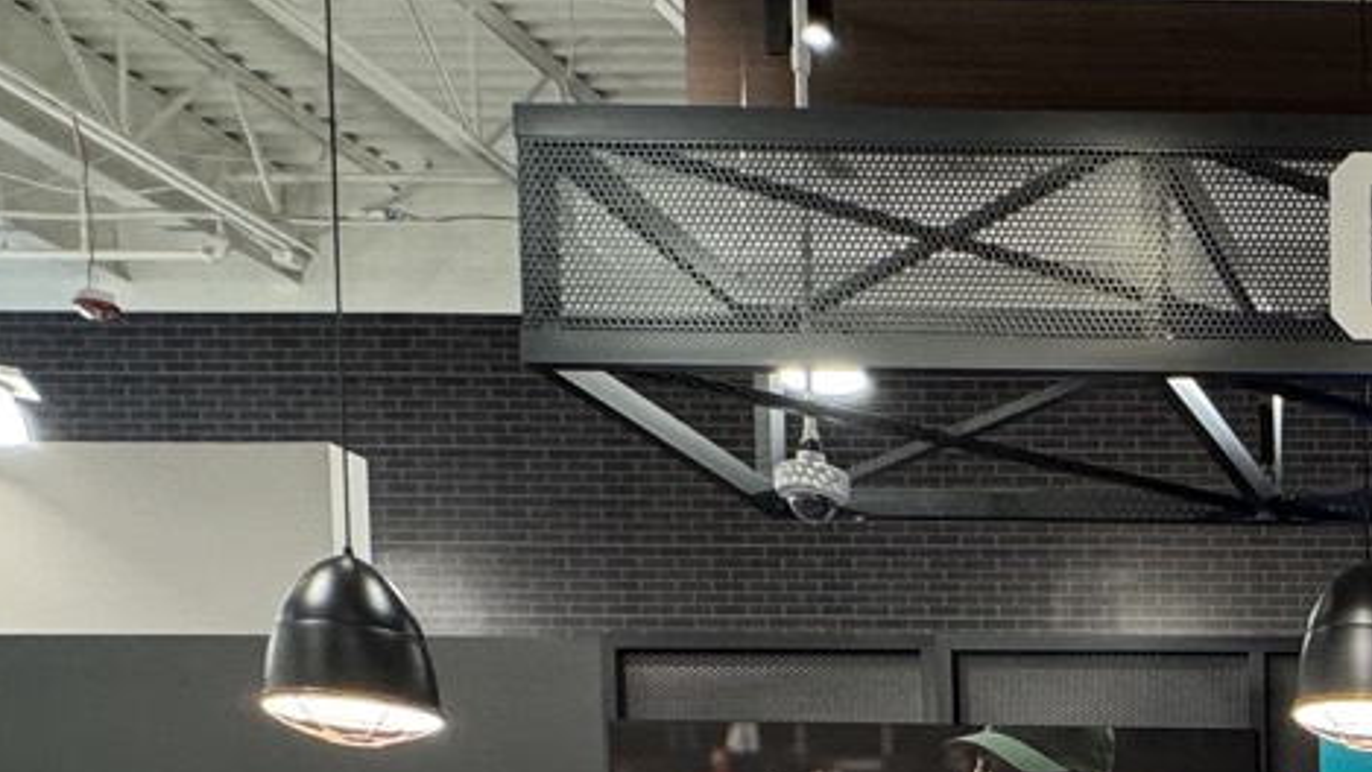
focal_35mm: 52
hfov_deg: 30.9
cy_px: 1260
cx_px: 1793
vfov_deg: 19.2
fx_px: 1892
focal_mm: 2.22
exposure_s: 1/120
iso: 200
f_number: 2.2
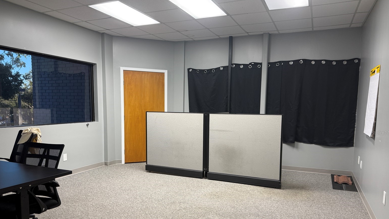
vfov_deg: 42.7
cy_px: 133
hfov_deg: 69.8
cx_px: 194
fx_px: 279
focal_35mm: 27
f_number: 1.78
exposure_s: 1/60
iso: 160
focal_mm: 6.76
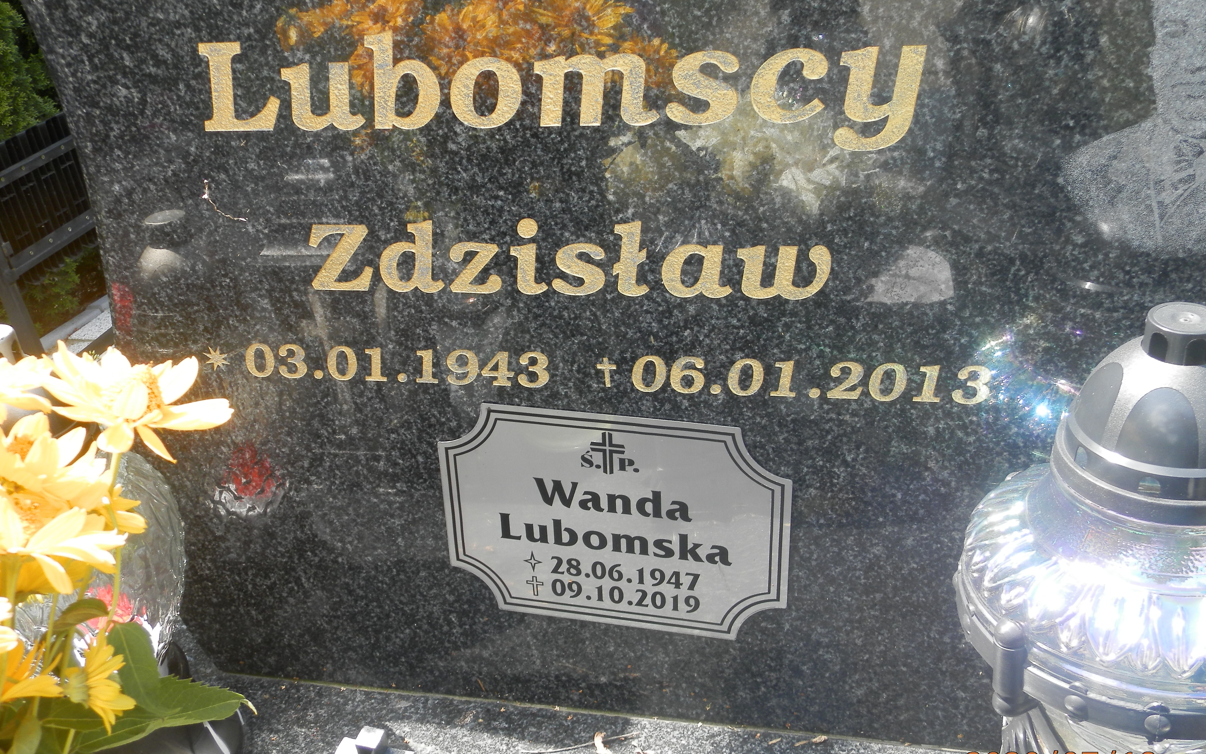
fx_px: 1216
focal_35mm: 37
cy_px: 400
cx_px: 613
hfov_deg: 52.7
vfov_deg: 34.4
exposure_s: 1/160
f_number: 3.3
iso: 80
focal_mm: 6.1
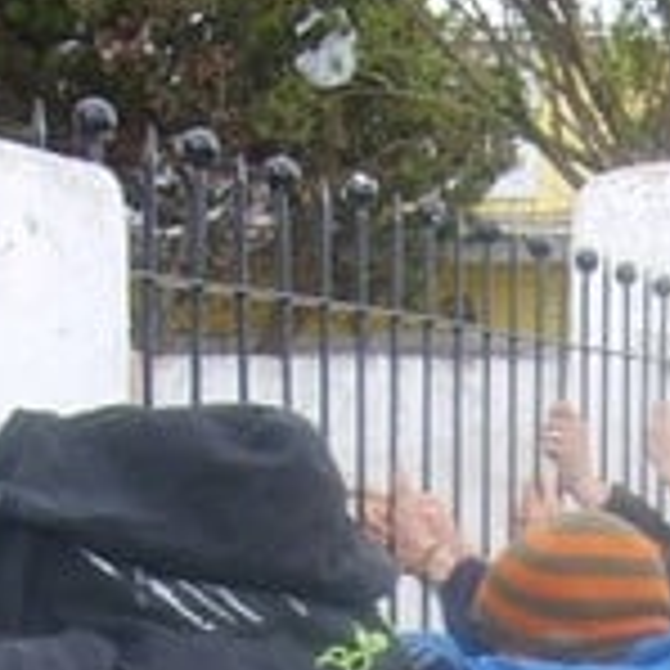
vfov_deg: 12.5
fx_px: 2912
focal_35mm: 133
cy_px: 976
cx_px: 742
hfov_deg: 12.9
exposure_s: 1/180
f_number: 2.8
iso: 50
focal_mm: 5.8
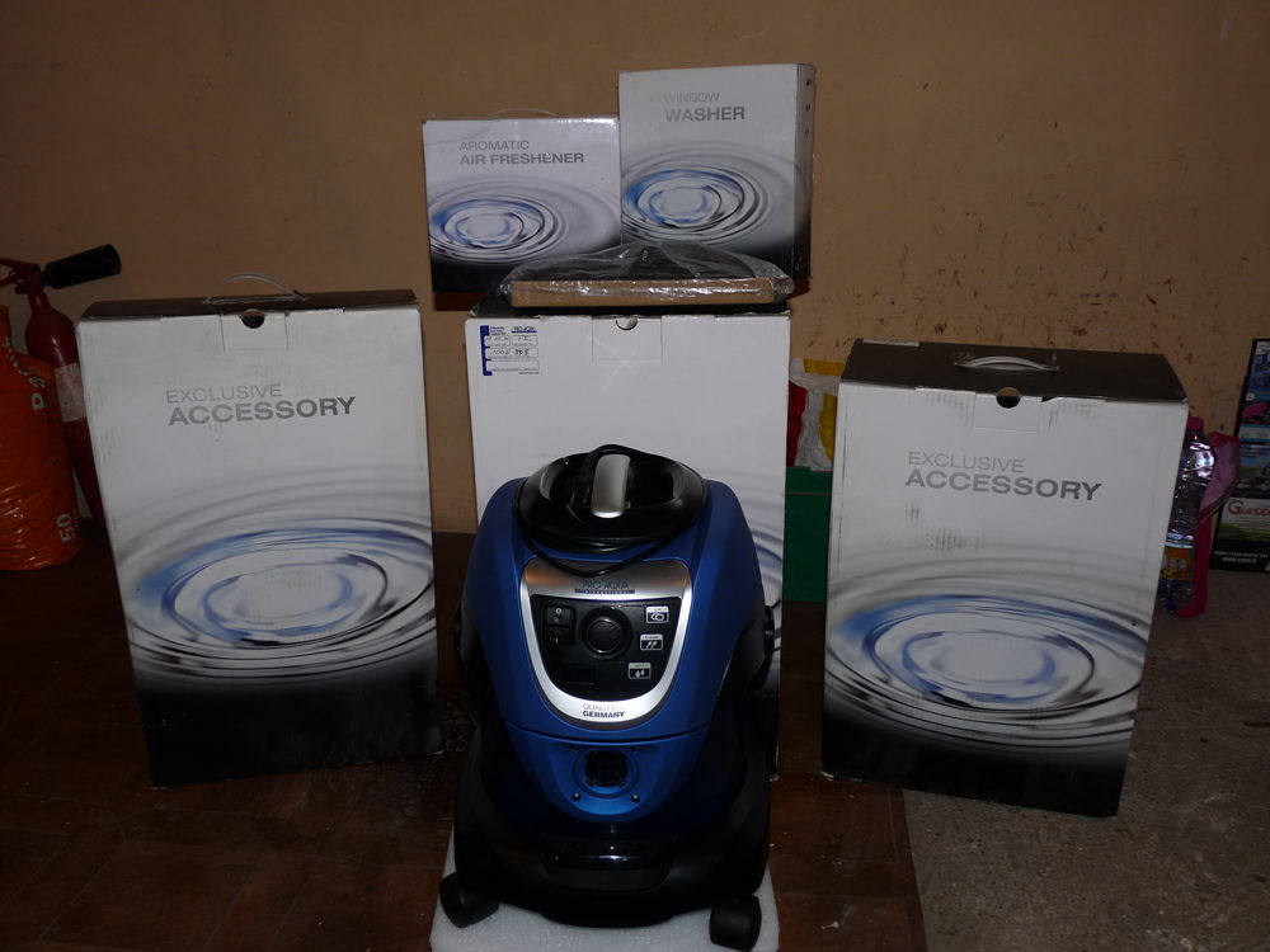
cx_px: 635
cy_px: 476
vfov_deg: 46.8
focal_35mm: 30
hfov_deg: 60.0
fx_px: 1101
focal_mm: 4.8
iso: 100
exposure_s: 1/30
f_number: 2.8
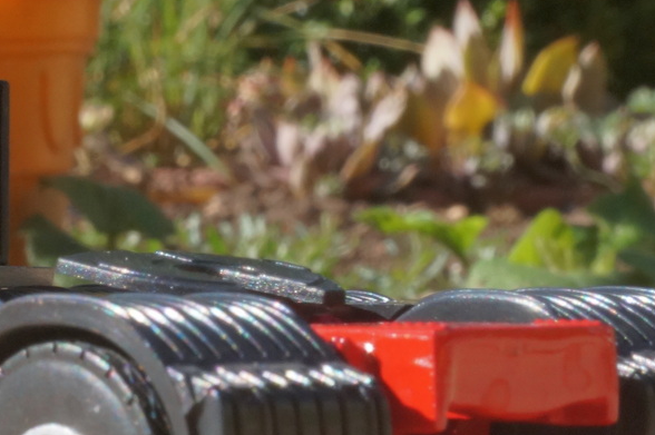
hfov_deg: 11.4
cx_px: -52
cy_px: 136
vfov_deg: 7.7
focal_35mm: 179
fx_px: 3249
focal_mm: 35
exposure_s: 1/60
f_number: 25
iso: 400
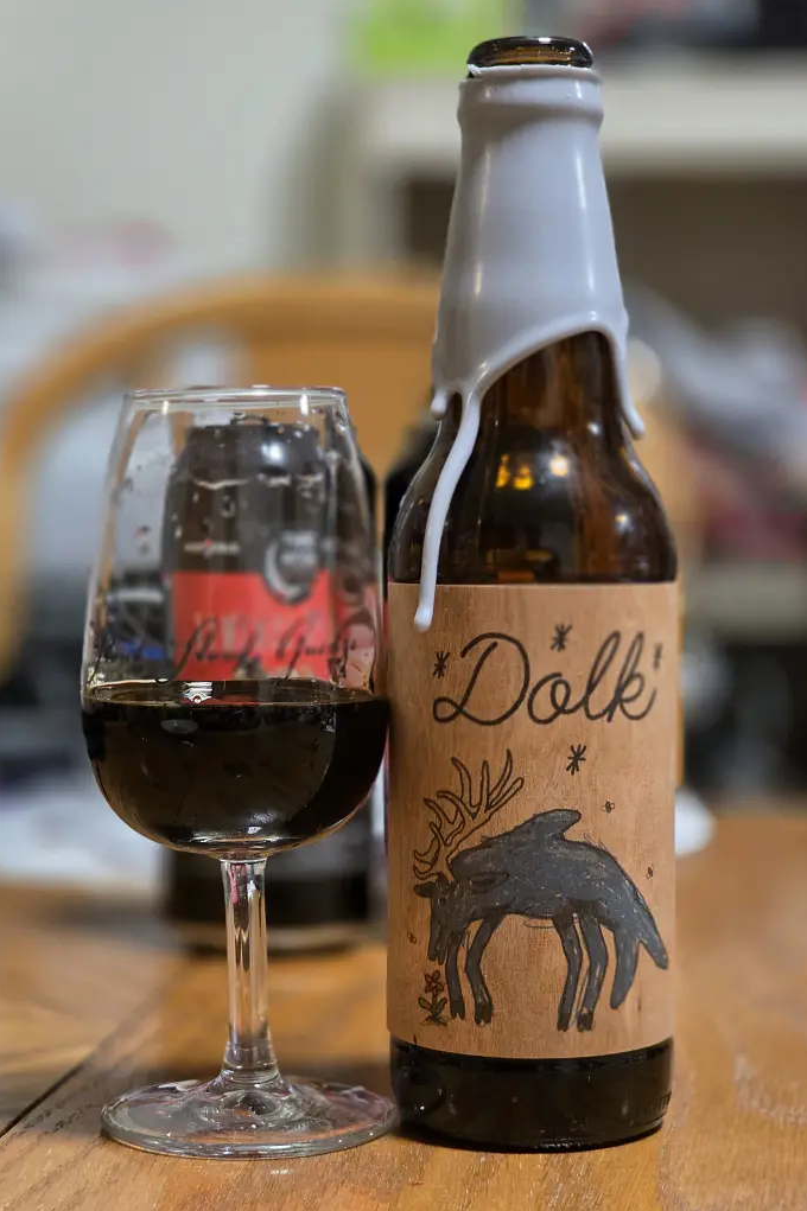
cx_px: 396
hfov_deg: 18.9
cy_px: 605
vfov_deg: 28.1
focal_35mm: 72
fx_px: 2422
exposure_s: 1/30
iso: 500
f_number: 2.4
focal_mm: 7.9
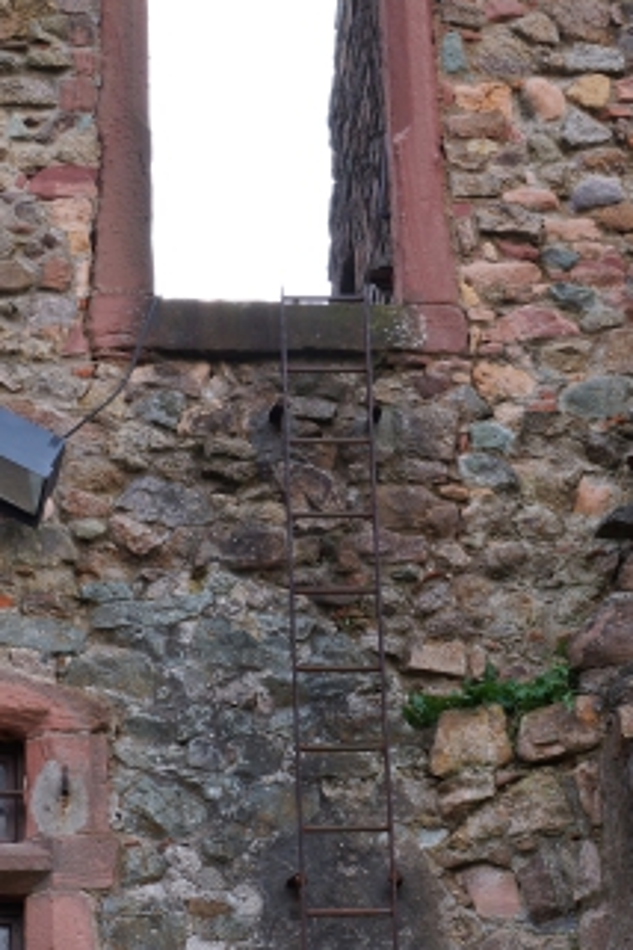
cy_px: 755
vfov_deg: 23.8
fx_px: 2215
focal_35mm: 84
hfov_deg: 16.3
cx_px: 314
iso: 200
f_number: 14
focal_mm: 30
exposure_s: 1/25
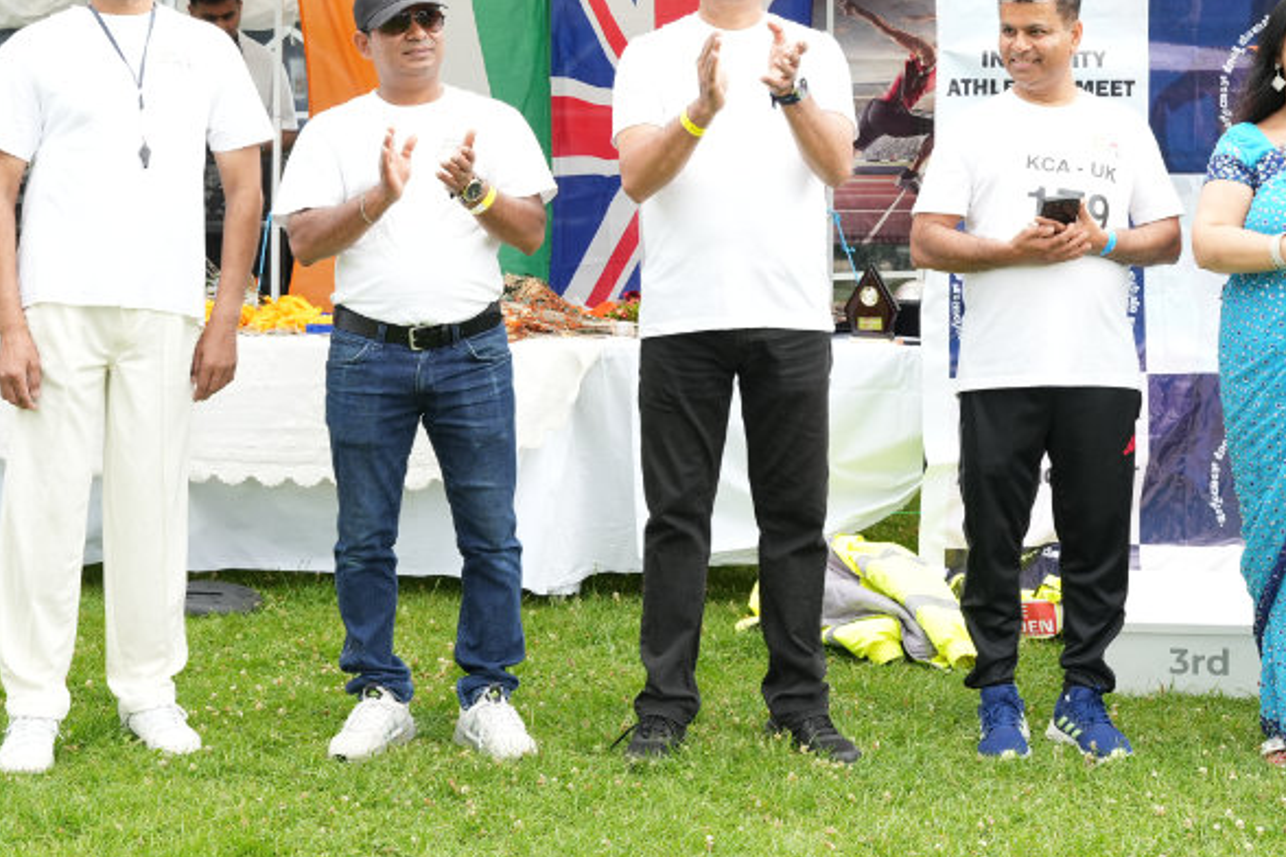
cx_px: 905
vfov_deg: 18.5
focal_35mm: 73
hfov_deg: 27.5
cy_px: 143
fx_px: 2608
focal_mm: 42
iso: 400
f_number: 5.6
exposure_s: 1/200
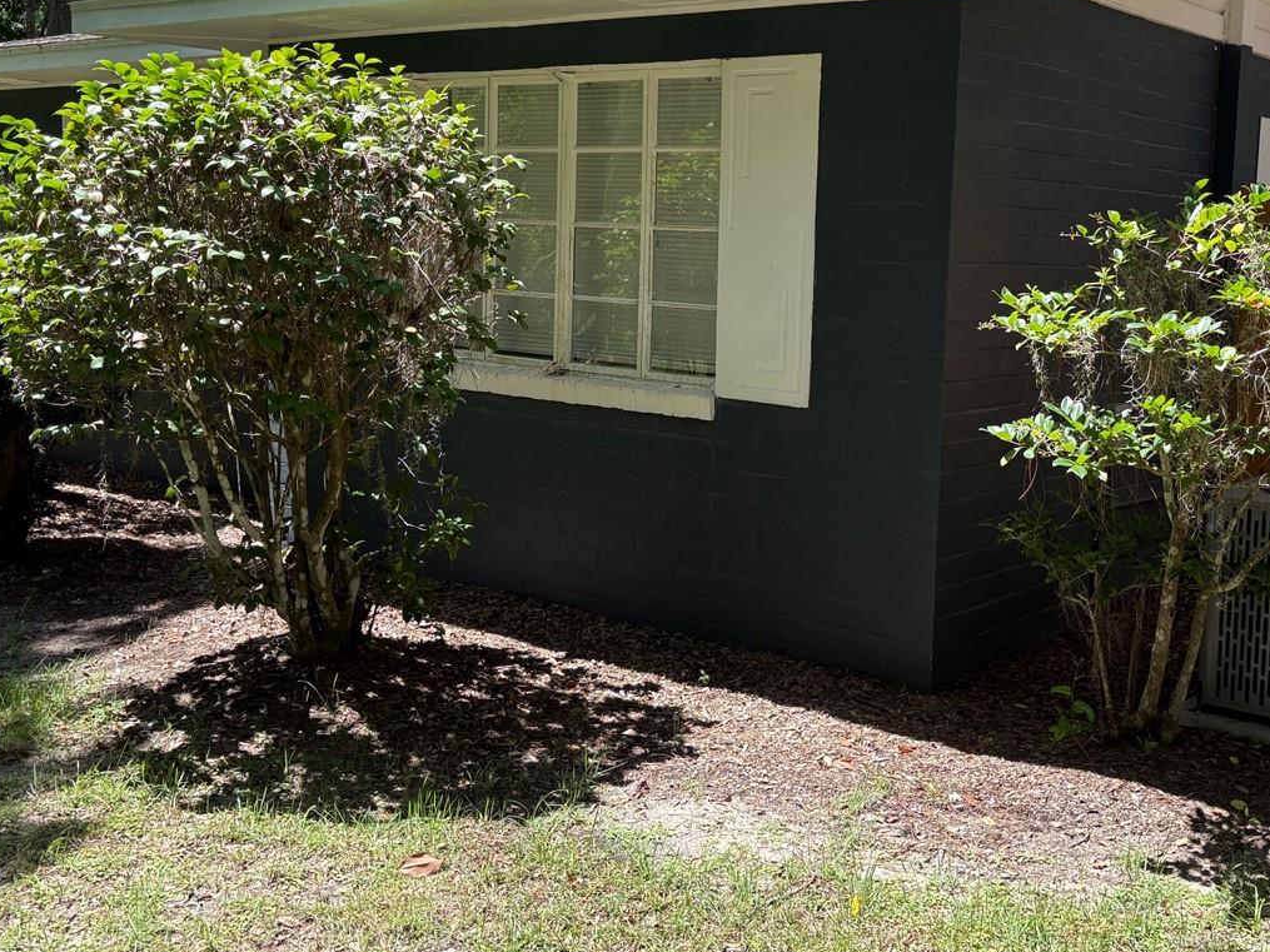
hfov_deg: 45.4
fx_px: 1504
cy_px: 360
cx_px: 788
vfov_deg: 35.0
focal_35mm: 41
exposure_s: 1/660
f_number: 1.6
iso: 50
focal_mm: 5.96
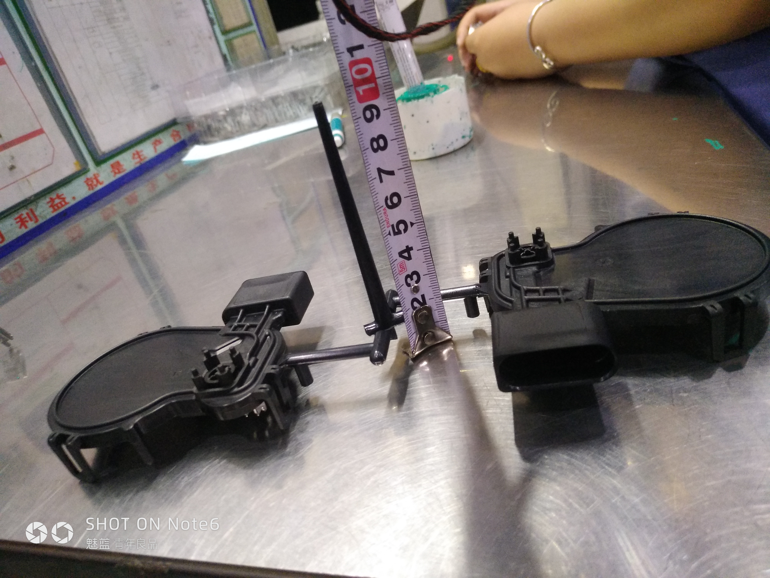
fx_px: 534
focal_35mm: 24
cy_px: 289
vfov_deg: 56.8
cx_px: 385
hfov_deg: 71.6
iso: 667
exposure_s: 1/25
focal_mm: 3.94
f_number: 1.9
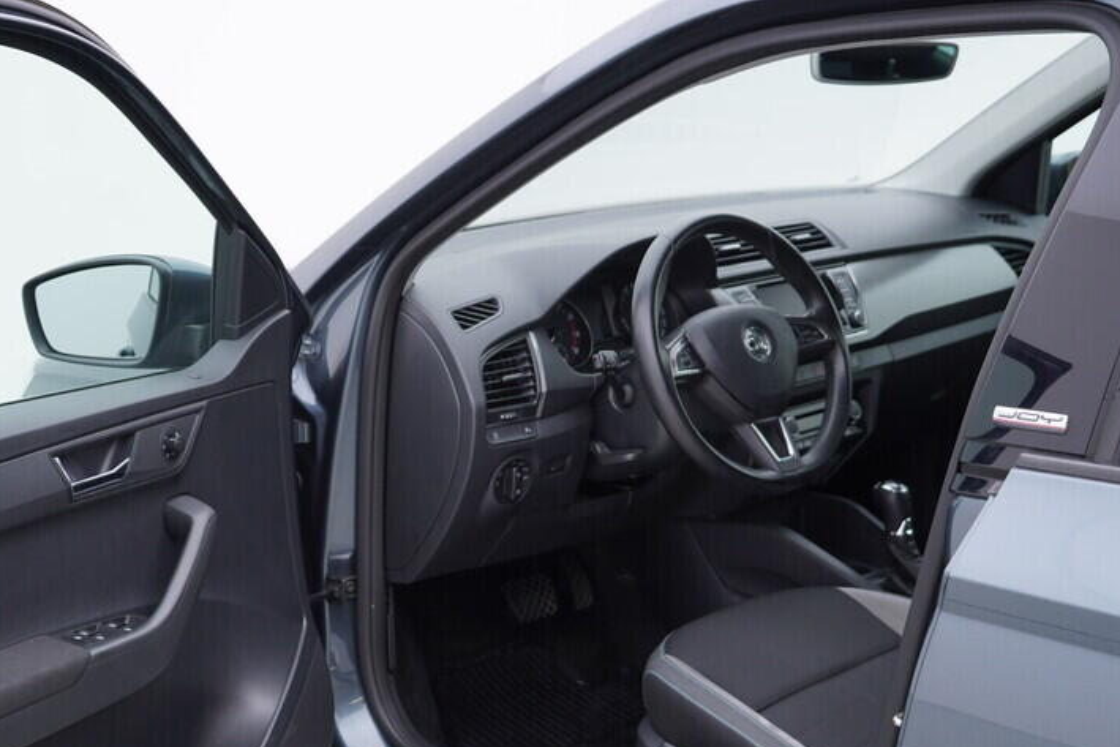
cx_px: 374
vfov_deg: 25.8
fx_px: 1618
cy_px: 512
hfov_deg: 37.8
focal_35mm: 52
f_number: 3.2
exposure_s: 1/50
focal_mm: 24
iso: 125
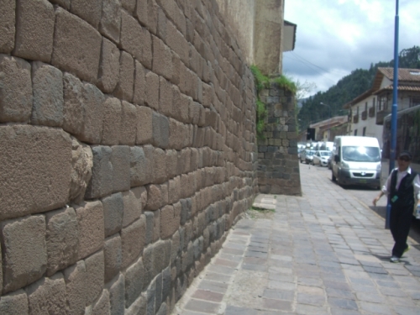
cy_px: 158
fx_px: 461
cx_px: 210
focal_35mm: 38
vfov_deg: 37.7
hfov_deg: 49.0
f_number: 5.6
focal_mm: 7.9
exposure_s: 1/250
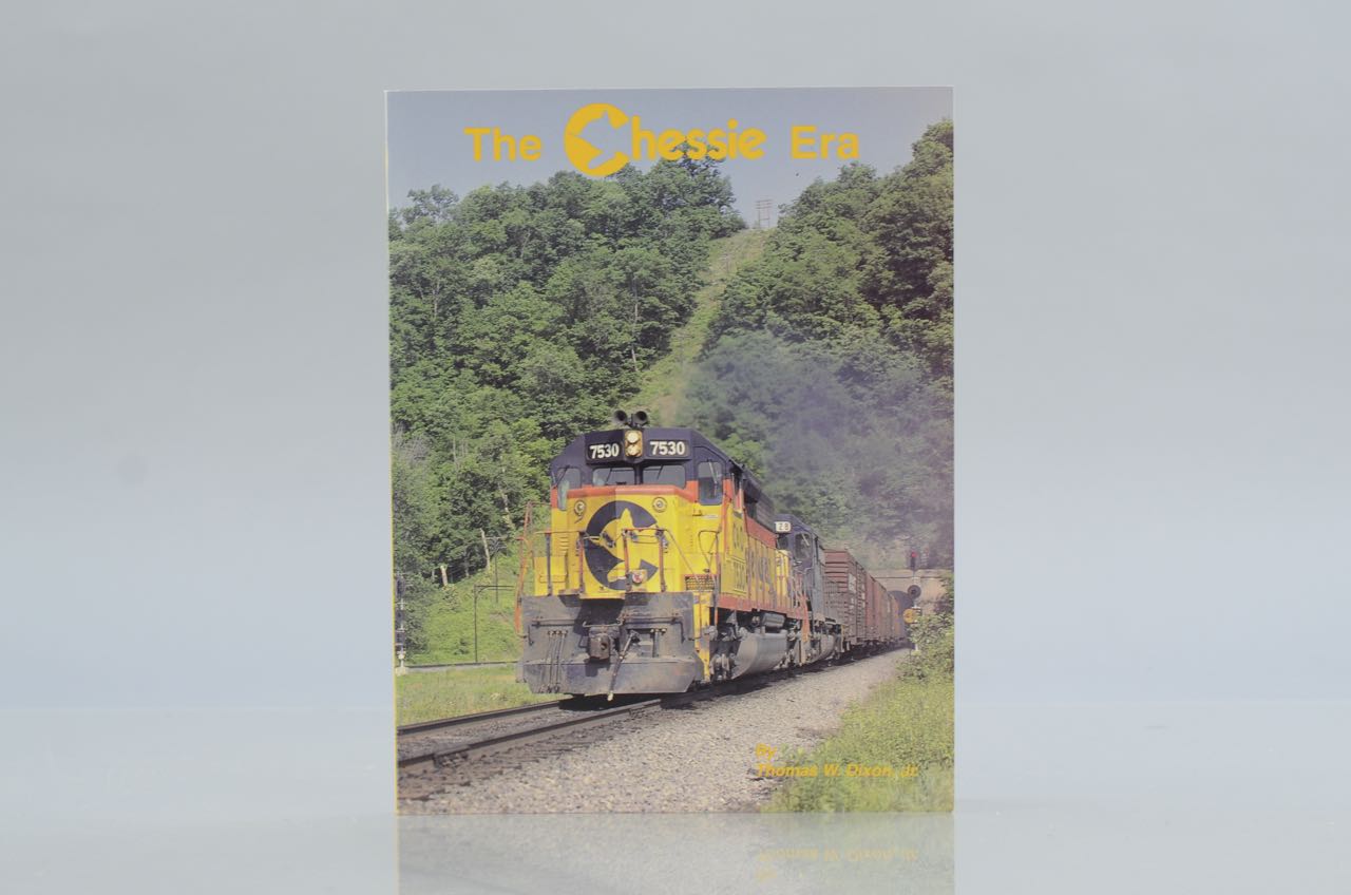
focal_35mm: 90
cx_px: 676
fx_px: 3371
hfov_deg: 22.7
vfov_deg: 15.1
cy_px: 448
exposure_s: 1/125
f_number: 5.6
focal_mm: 60
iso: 640
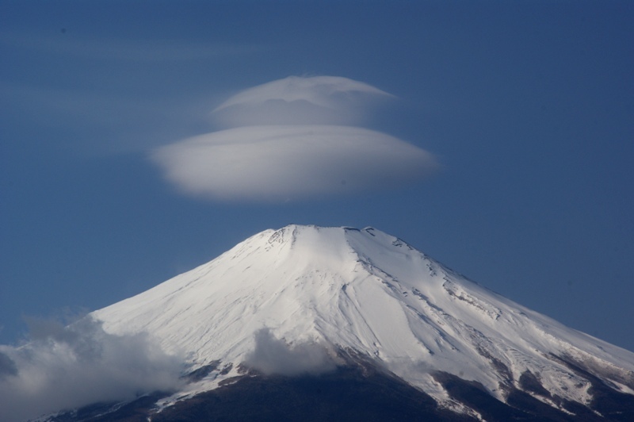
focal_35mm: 128
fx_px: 2244
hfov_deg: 16.1
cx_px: 317
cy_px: 211
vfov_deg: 10.7
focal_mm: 85
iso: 200
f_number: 20
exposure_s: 1/320
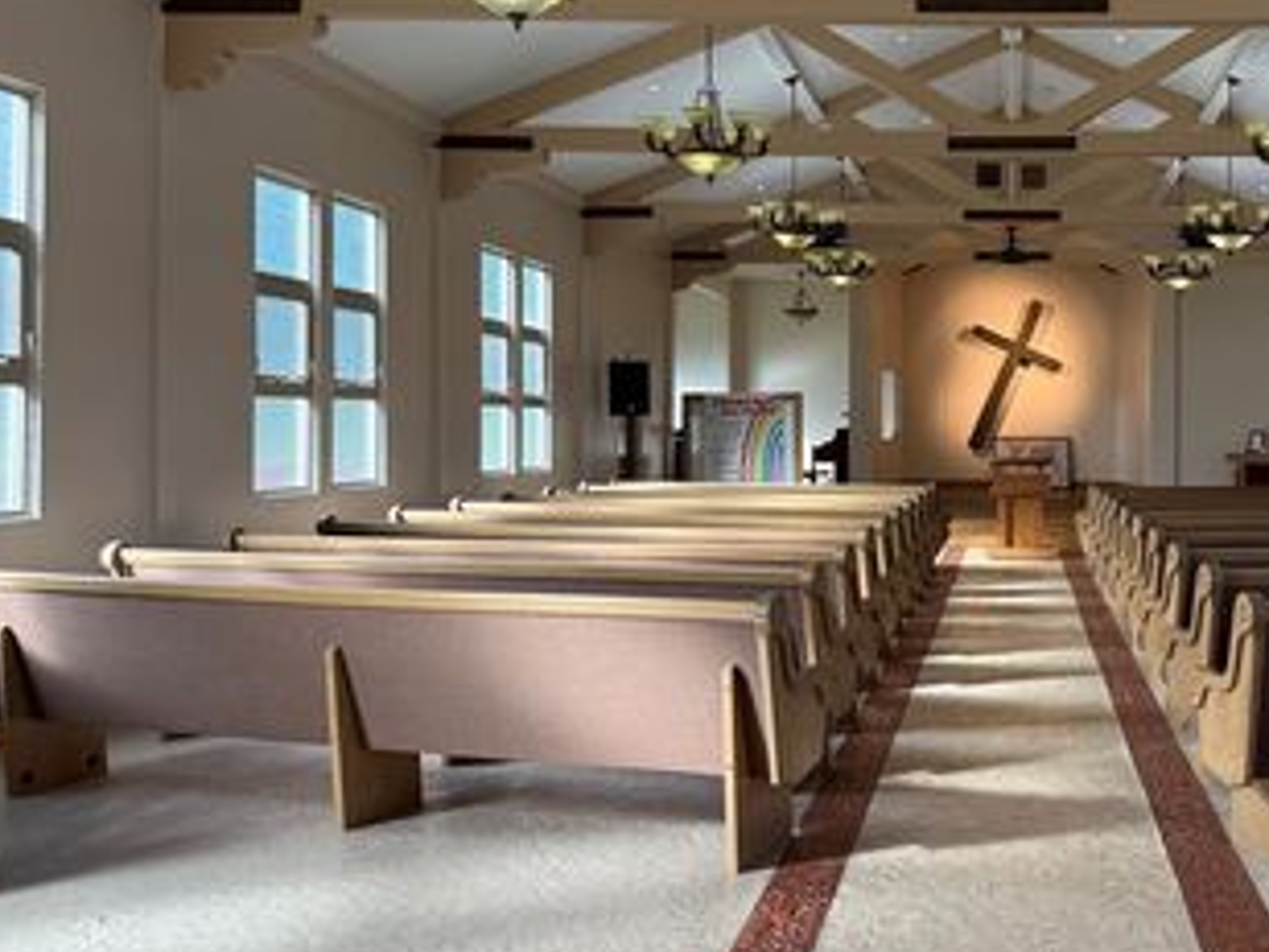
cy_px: 402
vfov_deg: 36.7
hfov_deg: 45.9
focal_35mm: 39
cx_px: 976
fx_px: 1430
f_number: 1.78
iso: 80
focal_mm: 6.76
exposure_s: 1/234
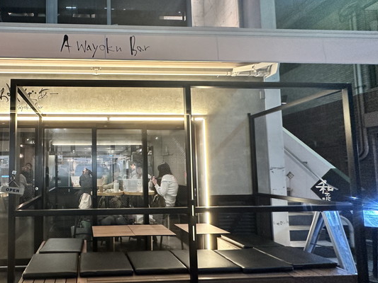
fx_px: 229
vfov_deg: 63.3
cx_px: 96
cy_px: 156
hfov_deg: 73.6
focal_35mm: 21
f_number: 2.2
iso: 250
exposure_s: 1/50
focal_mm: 2.22
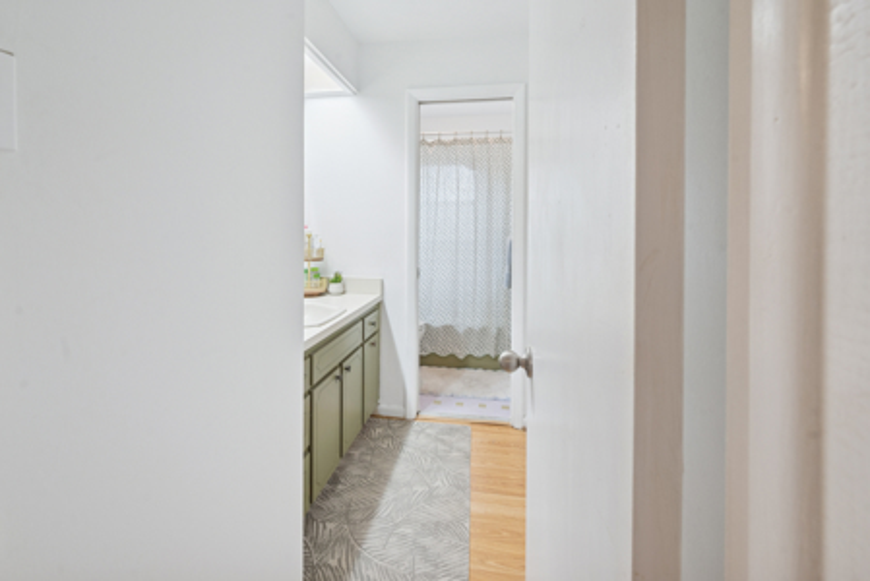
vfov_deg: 81.3
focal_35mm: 14
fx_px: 339
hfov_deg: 104.2
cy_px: 290
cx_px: 435
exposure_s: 1/20
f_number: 9
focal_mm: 14
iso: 400
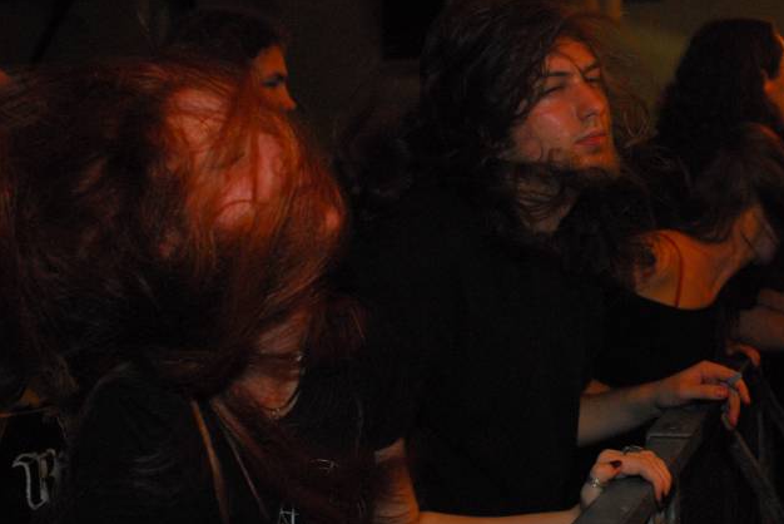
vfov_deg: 28.7
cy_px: 270
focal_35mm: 47
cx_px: 437
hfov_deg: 41.8
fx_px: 1024
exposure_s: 1/30
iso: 1600
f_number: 3
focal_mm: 28
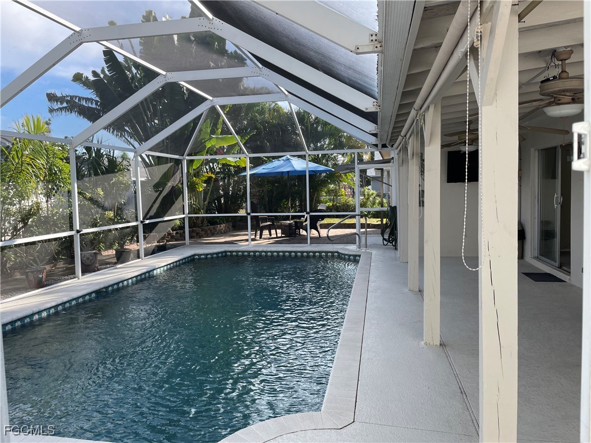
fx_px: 444
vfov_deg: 53.1
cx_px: 296
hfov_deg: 67.3
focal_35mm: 26
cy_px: 222
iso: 32
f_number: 1.6
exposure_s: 1/725
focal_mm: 4.2
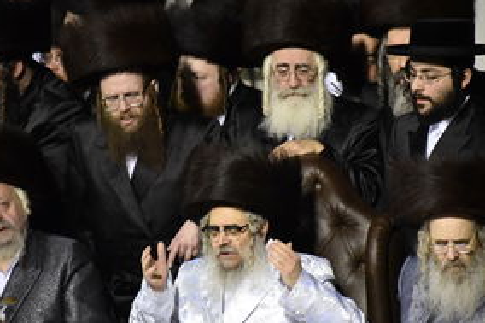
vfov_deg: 3.3
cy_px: 197
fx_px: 5682
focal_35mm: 422
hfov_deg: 4.9
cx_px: 239
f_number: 5.6
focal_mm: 300
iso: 6400
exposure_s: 1/100
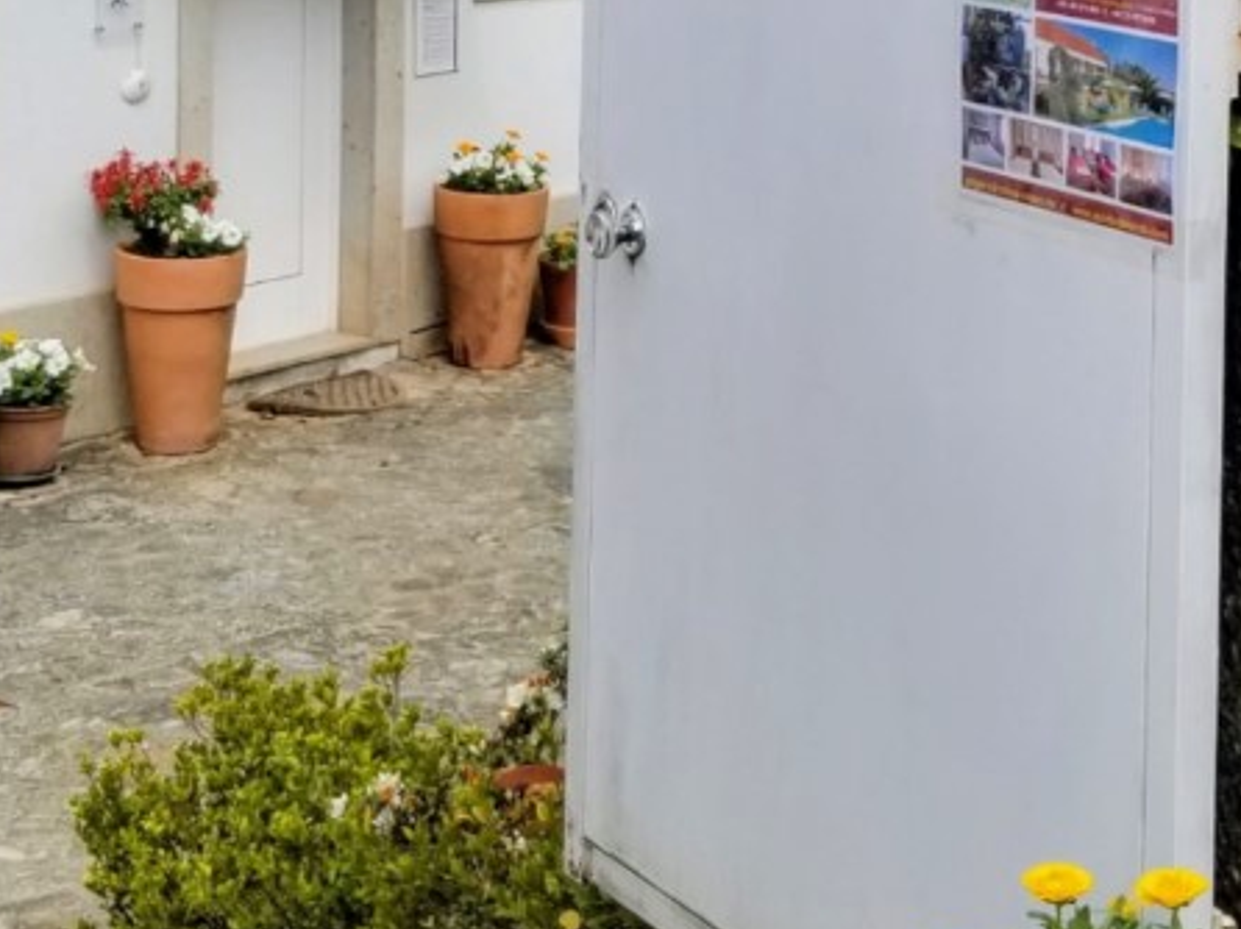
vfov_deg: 16.8
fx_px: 3010
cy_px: -172
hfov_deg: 23.2
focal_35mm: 84
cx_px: 774
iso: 50
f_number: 1.7
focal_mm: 4.3
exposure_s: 1/2392
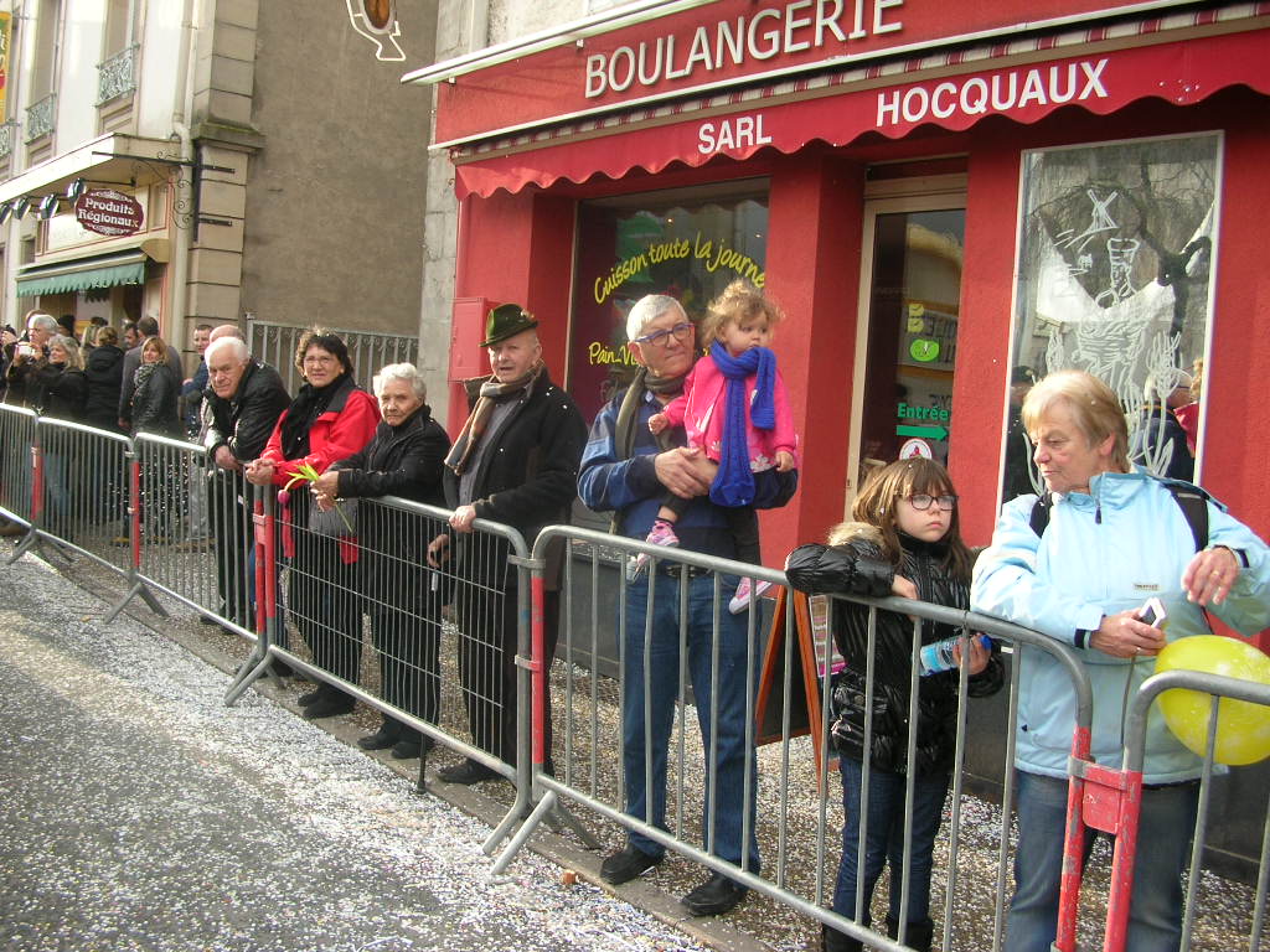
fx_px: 1284
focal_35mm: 35
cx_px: 635
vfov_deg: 40.7
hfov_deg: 52.6
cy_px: 476
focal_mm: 5.8
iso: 50
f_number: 2.8
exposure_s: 1/153
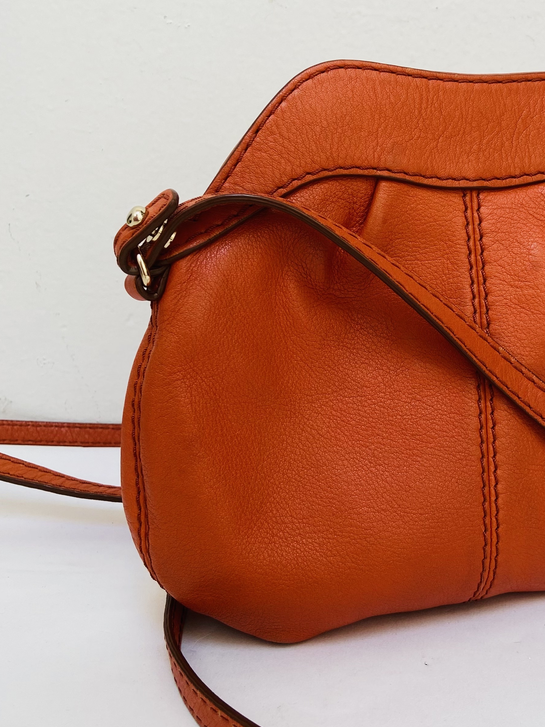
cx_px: 419
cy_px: 350
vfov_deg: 42.9
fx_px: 924
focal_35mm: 44
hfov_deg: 32.2
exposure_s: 1/100
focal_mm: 4.25
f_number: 1.8
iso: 32
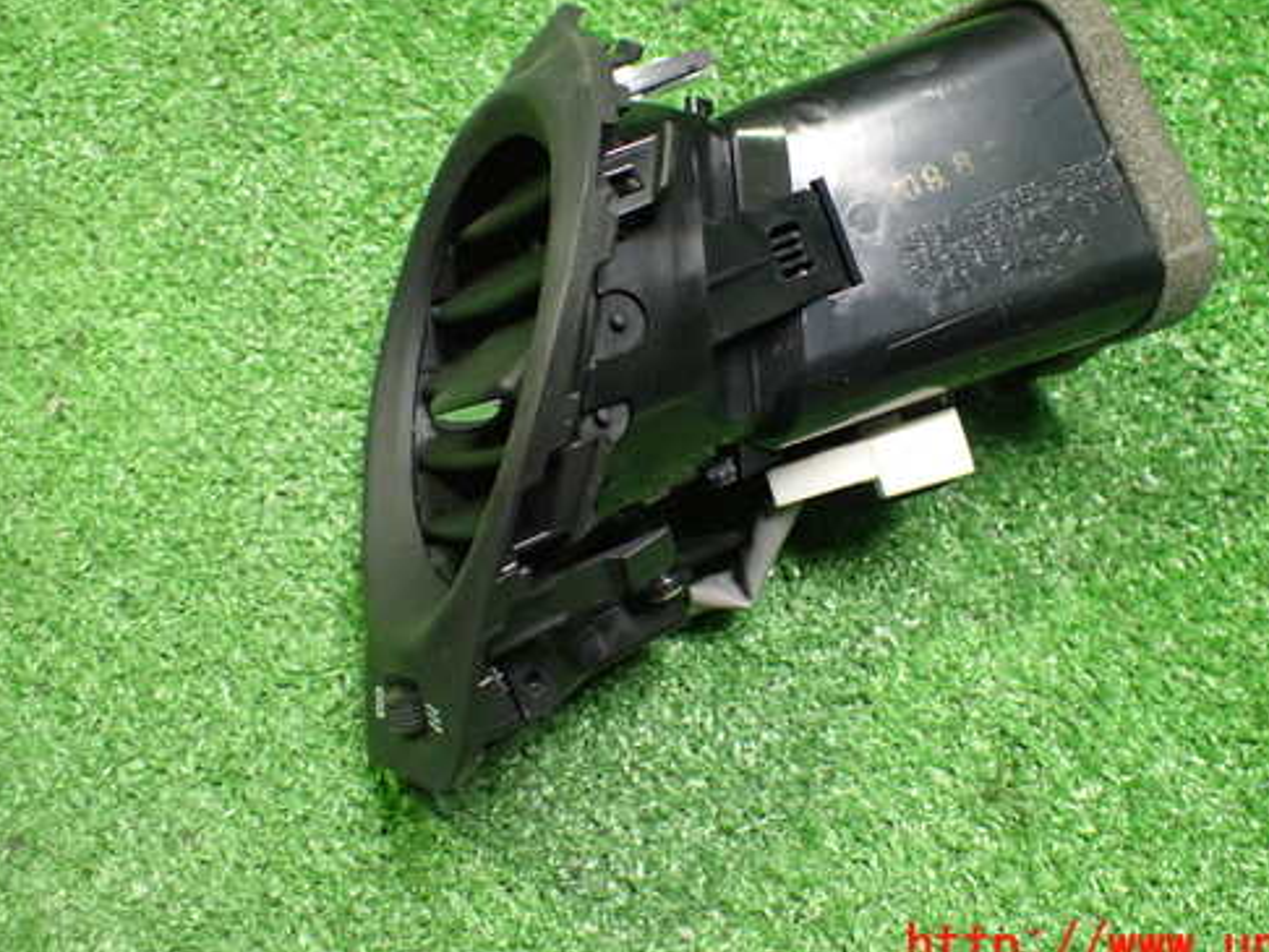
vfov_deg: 38.6
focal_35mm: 37
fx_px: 1357
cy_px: 394
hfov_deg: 50.0
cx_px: 713
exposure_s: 1/30
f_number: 2.3
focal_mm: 5.4
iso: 800
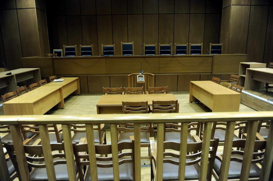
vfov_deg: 53.1
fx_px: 182
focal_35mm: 24
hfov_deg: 73.8
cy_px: 90
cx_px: 136
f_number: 2.8
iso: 3200
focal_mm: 24
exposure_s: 1/80
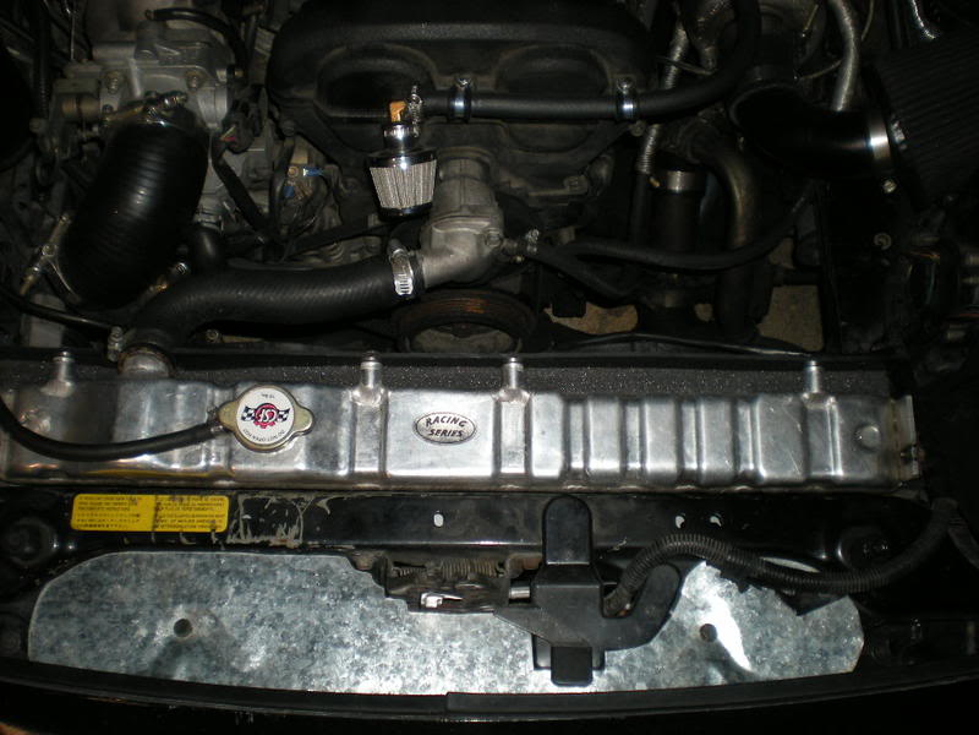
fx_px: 1075
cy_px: 368
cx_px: 490
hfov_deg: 49.0
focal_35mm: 38
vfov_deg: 37.7
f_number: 3.1
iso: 64
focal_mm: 6.3
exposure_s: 1/60
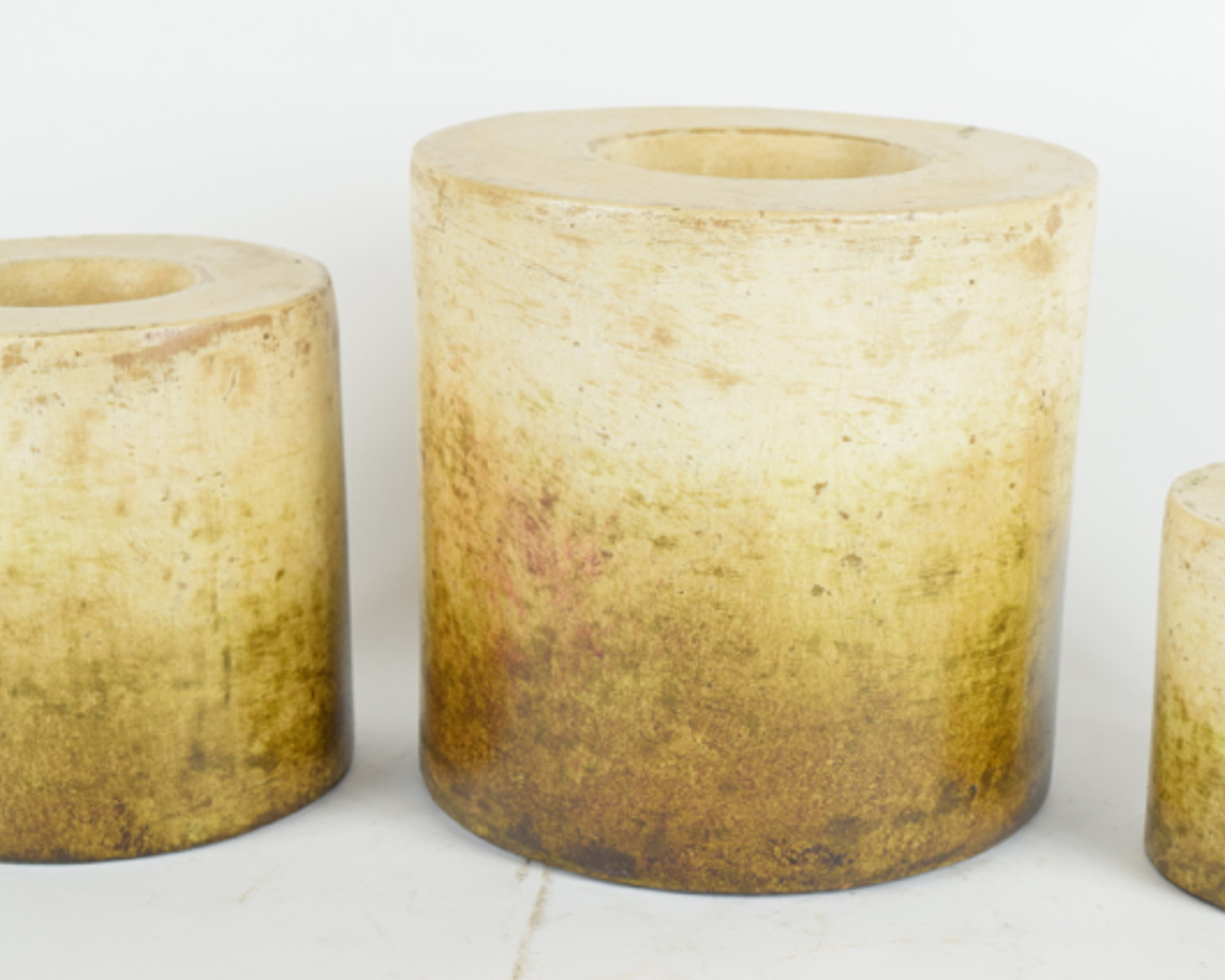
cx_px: 735
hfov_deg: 24.8
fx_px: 2776
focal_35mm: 77
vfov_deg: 20.0
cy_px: 489
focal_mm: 45
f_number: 9
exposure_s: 1/125
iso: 800
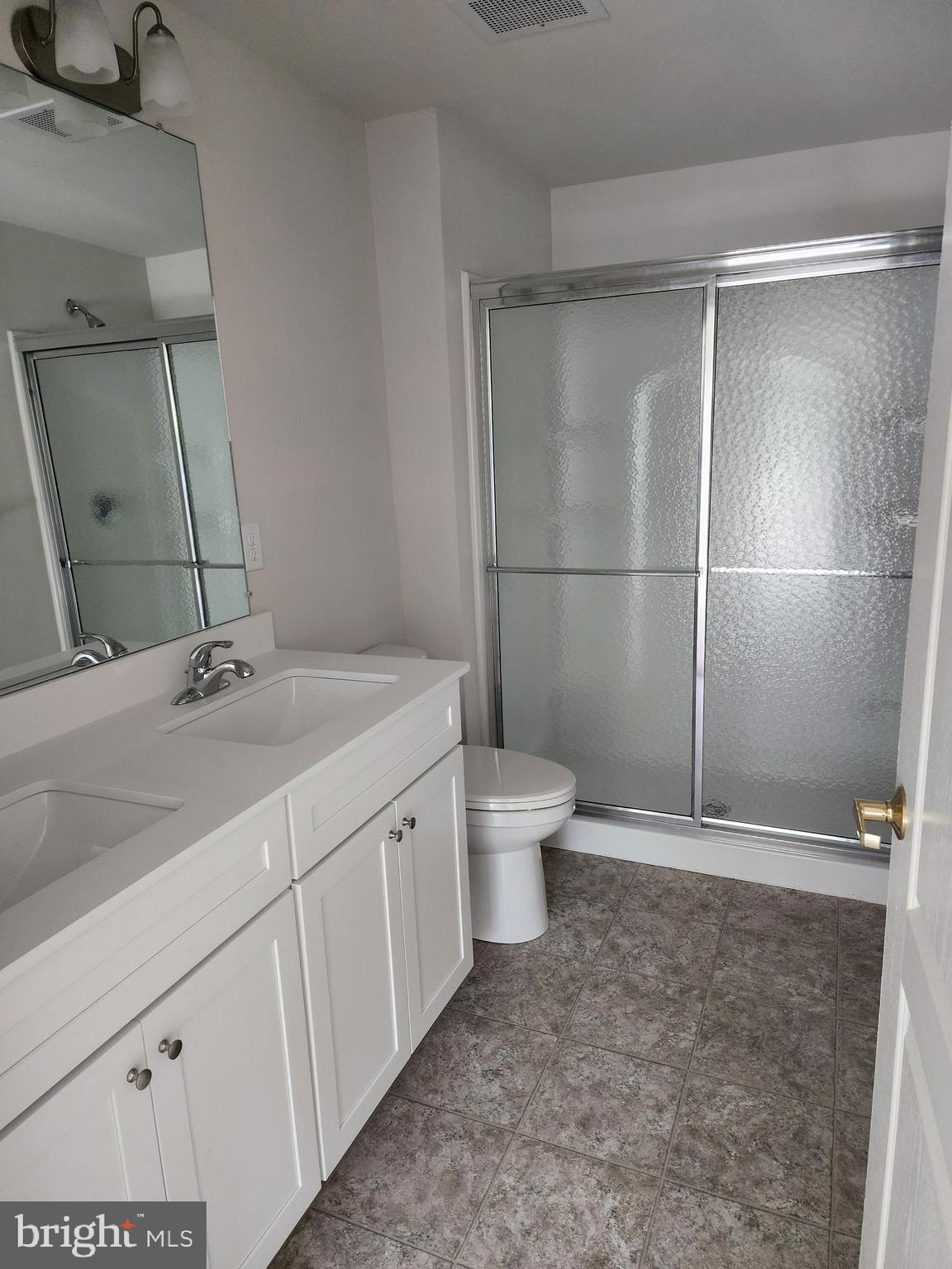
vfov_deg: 73.9
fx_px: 843
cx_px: 476
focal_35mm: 23
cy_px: 634
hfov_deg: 58.9
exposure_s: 1/120
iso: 640
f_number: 1.8
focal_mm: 6.4
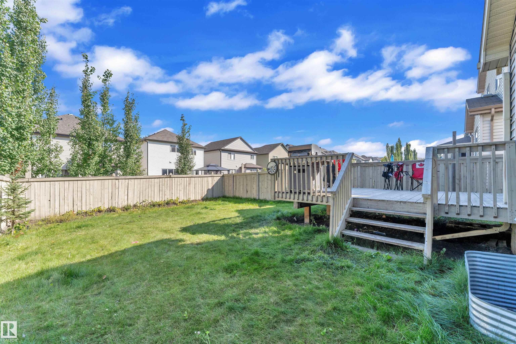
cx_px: 258
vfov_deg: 81.2
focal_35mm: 14
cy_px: 172
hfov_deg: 104.3
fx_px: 201
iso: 200
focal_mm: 14
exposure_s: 1/640
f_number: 6.3
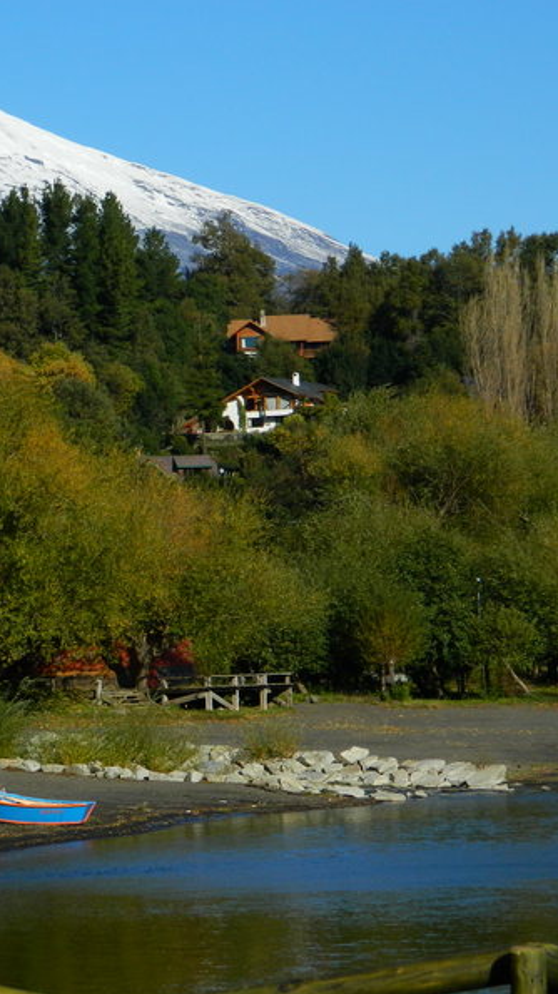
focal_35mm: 151
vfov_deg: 14.2
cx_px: 50
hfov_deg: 8.0
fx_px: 3978
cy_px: 496
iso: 80
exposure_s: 1/800
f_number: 4.5
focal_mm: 18.6
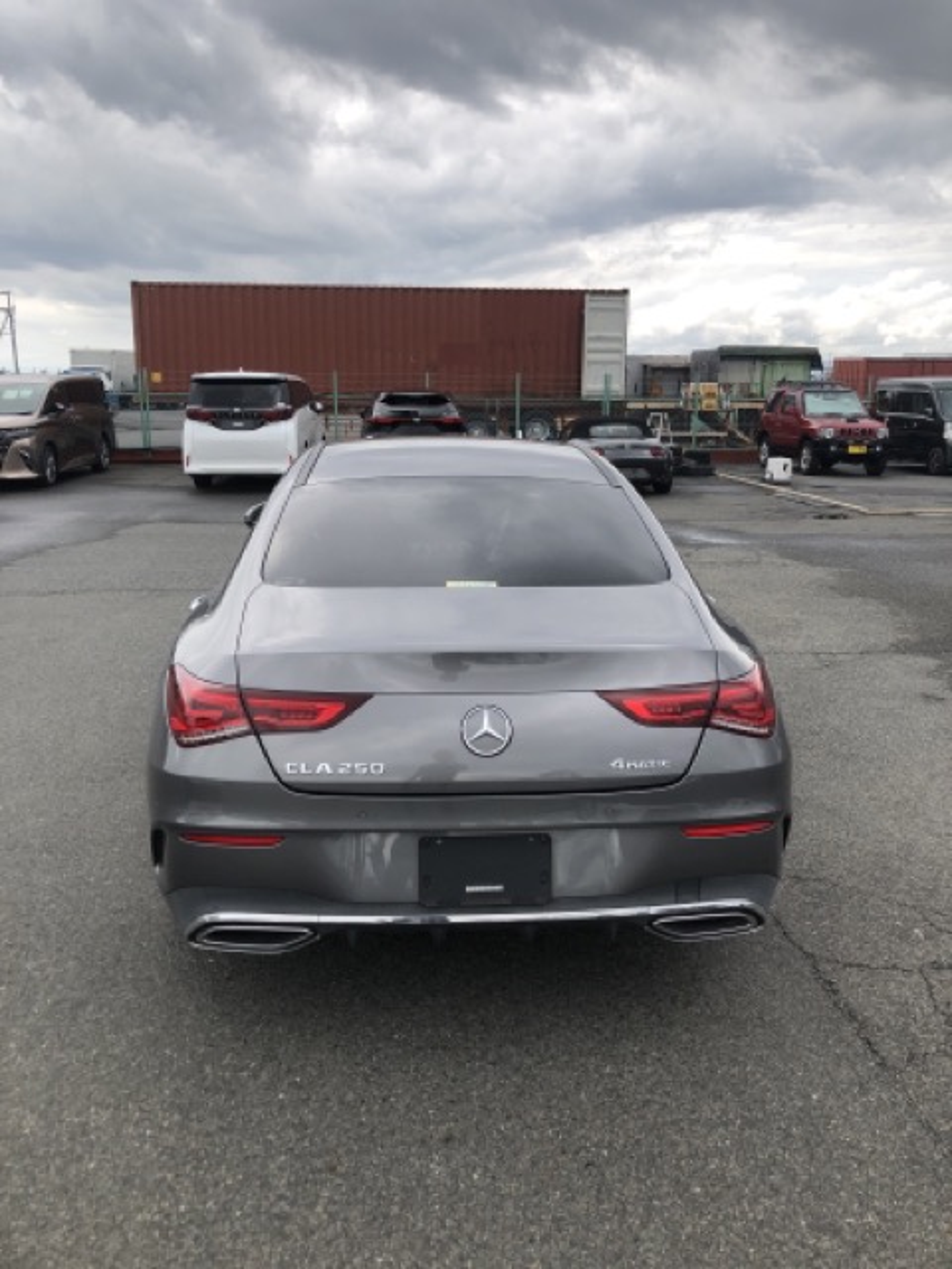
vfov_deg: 63.4
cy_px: 634
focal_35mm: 28
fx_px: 1027
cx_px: 476
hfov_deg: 49.7
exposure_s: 1/873
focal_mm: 3.99
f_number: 1.8
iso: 20
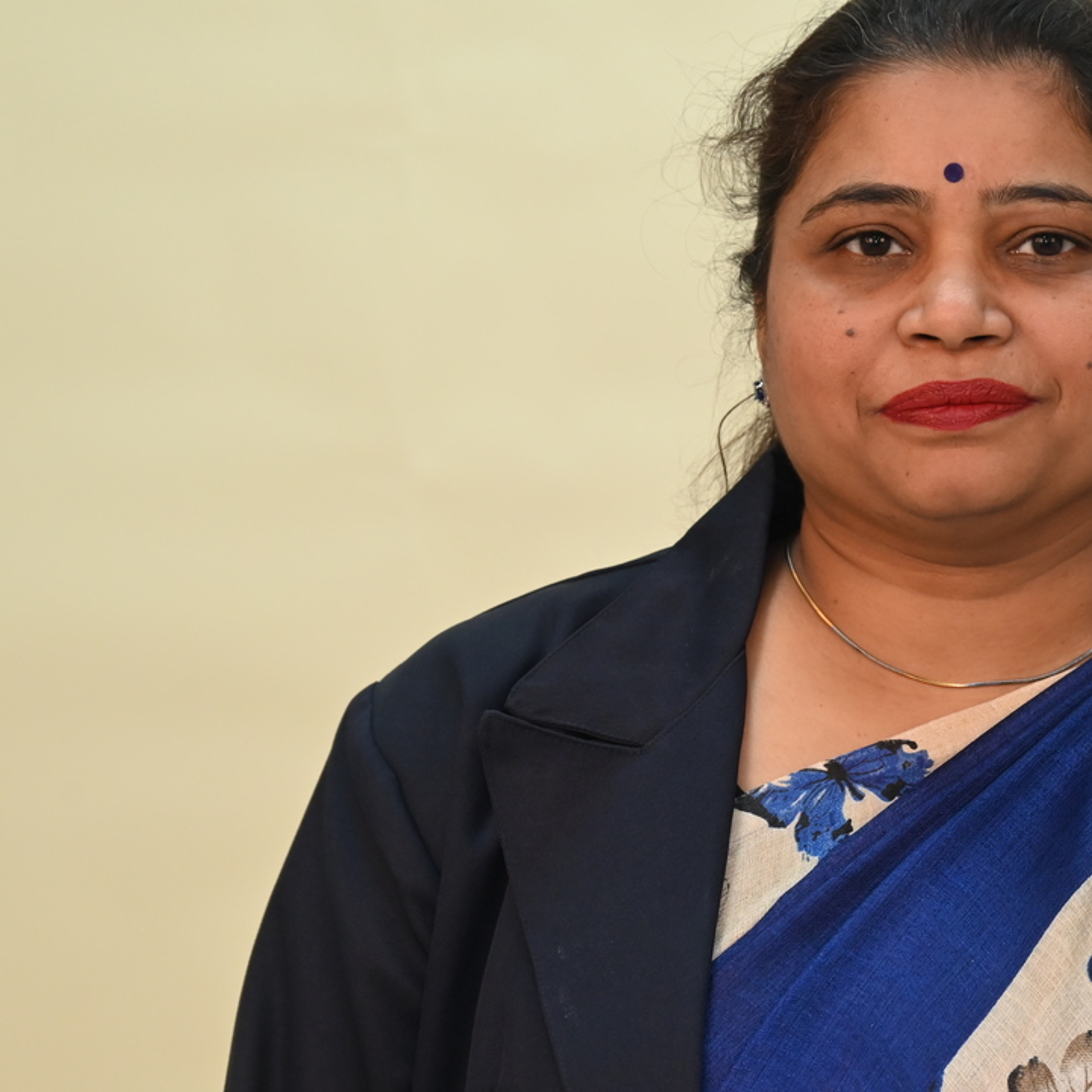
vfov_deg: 11.9
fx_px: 5246
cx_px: 992
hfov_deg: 11.8
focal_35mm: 147
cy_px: 614
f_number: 6.3
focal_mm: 83
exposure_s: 1/60
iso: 1100
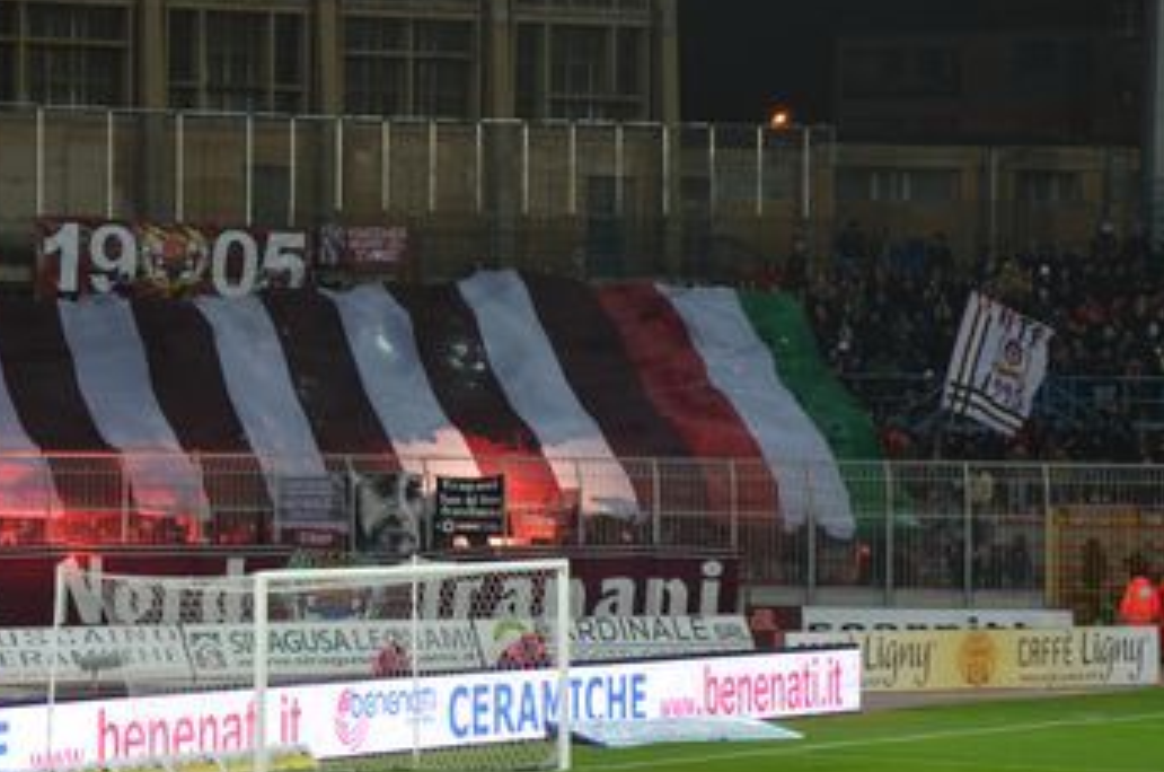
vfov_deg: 8.3
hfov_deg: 12.5
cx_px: 318
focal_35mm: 164
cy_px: 350
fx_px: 5293
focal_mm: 66
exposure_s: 1/60
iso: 640
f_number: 5.3
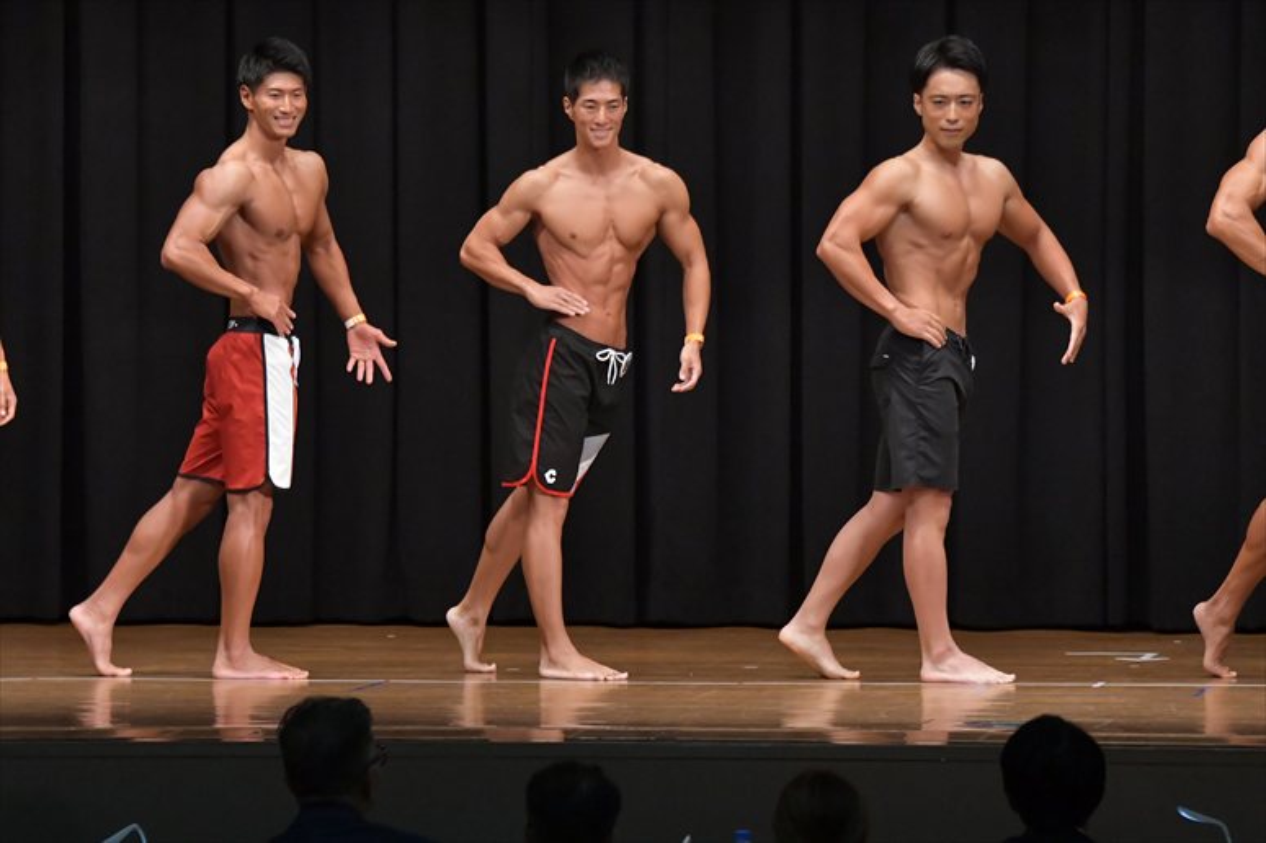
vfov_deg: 6.8
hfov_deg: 10.2
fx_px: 7100
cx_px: 633
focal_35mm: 202
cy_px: 422
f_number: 5.6
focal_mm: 135
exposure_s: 1/400
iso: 6400
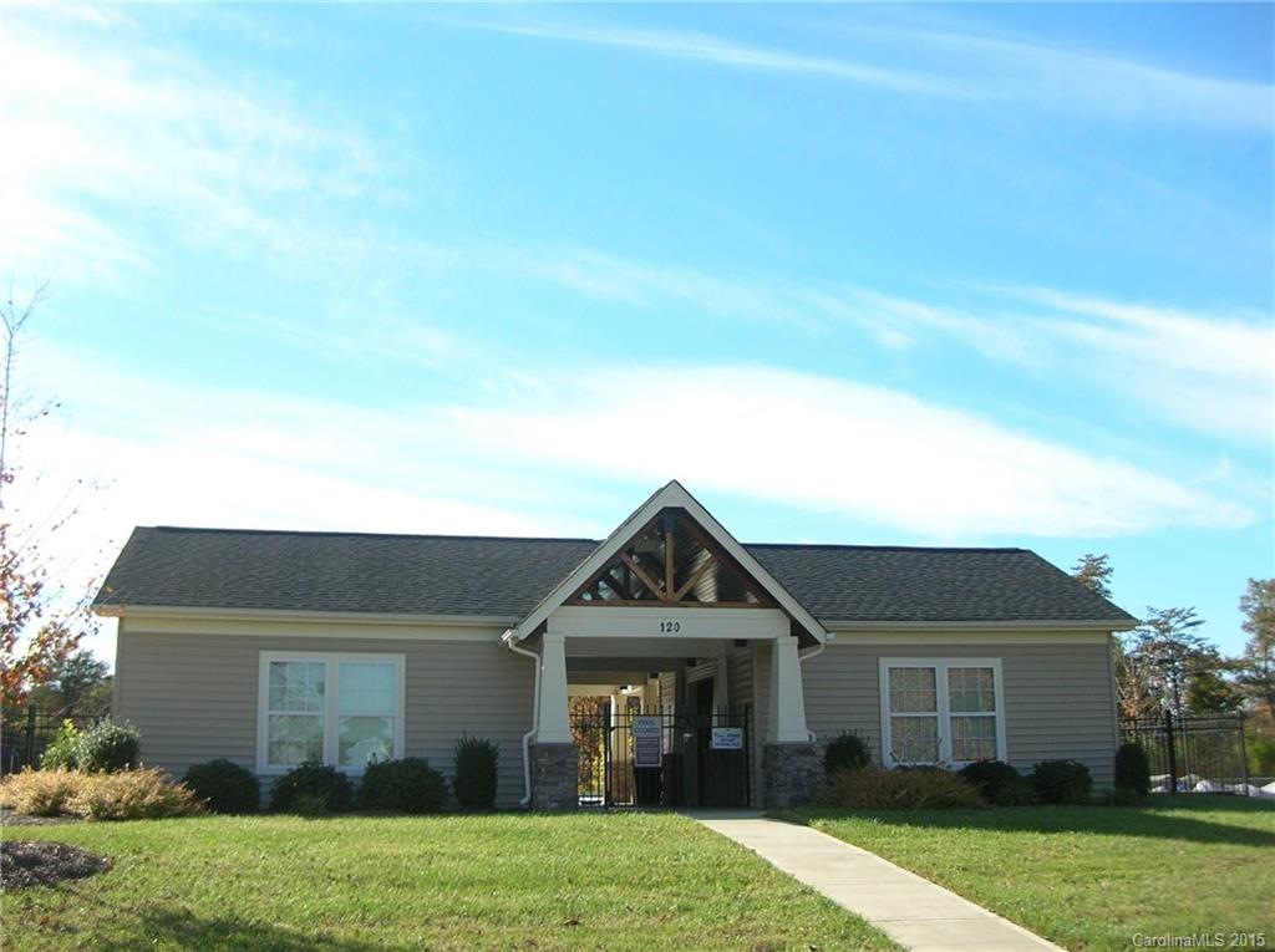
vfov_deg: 39.6
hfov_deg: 51.4
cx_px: 638
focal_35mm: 36
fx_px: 1324
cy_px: 476
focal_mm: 6
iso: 50
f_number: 2.7
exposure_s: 1/584
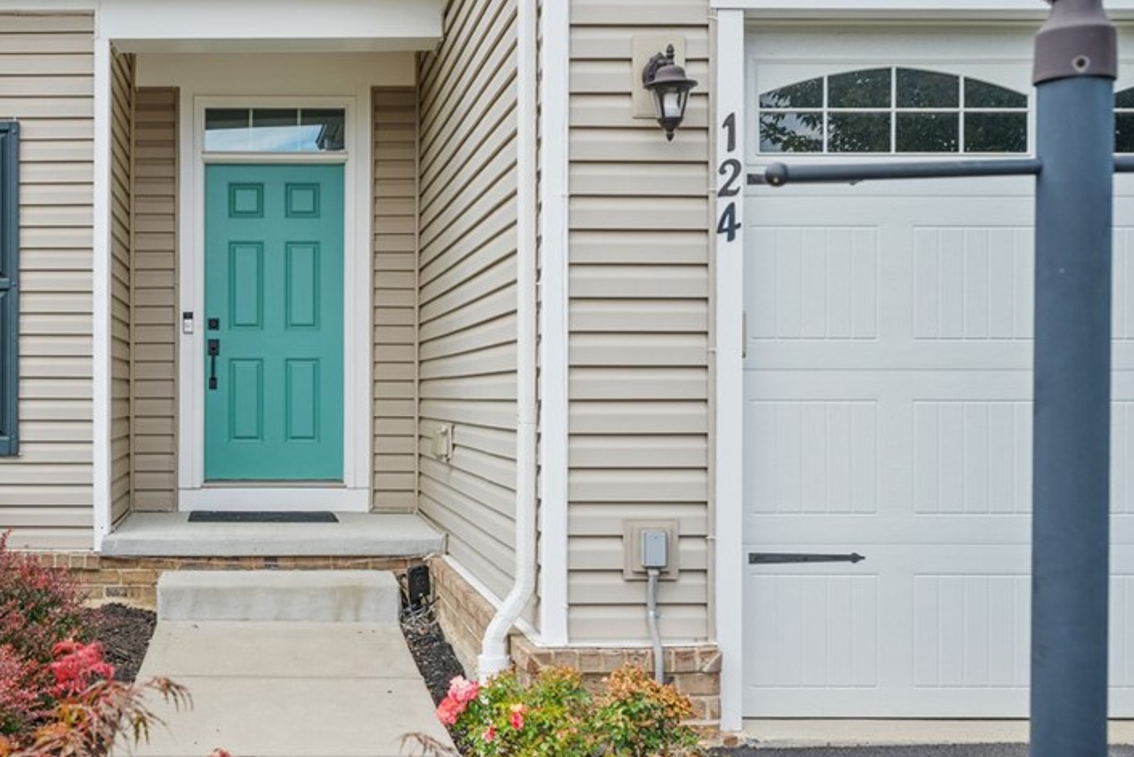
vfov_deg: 32.8
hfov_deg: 45.8
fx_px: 1284
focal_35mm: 41
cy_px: 387
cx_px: 270
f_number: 5.6
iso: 400
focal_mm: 26.5
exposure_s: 1/250
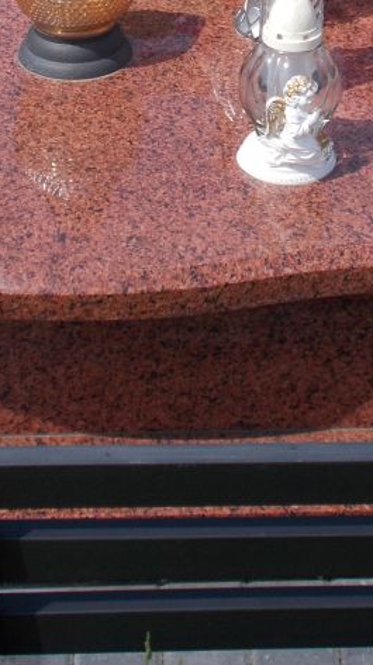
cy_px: -45
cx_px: 242
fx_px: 1831
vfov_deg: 19.8
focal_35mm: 104
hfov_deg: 11.6
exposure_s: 1/100
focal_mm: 7.9
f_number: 10.6
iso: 80
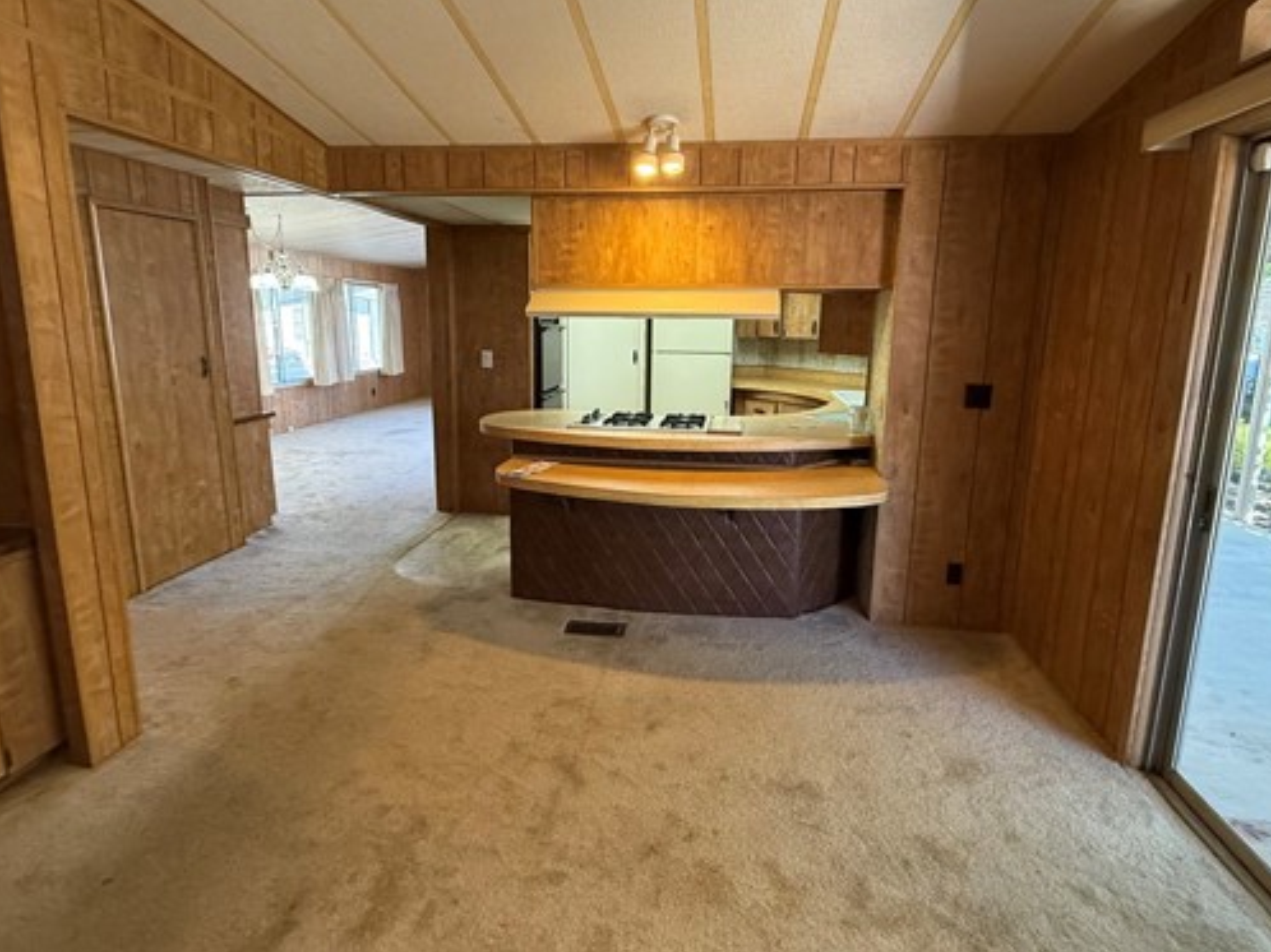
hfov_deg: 87.8
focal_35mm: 18
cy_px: 426
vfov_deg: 71.3
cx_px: 653
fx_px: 661
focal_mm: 2.22
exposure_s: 1/120
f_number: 2.2
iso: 640
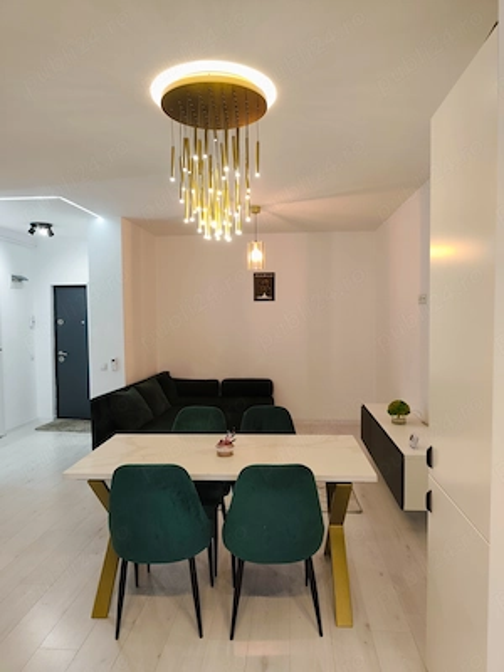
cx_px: 252
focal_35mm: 23
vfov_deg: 73.9
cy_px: 336
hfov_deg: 58.9
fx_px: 446
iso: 400
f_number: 1.65
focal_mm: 6.19
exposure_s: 1/50
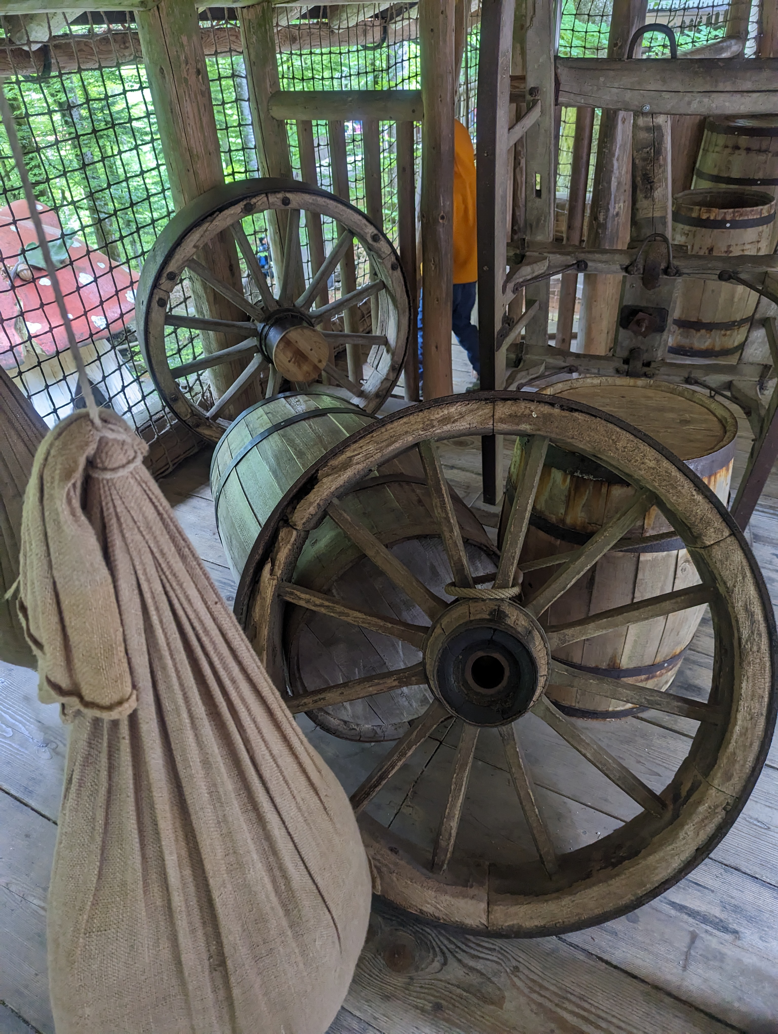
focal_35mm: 24
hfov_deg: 56.9
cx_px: 389
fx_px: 717
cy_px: 517
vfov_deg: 71.5
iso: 417
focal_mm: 6.81
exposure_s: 1/175
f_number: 1.85
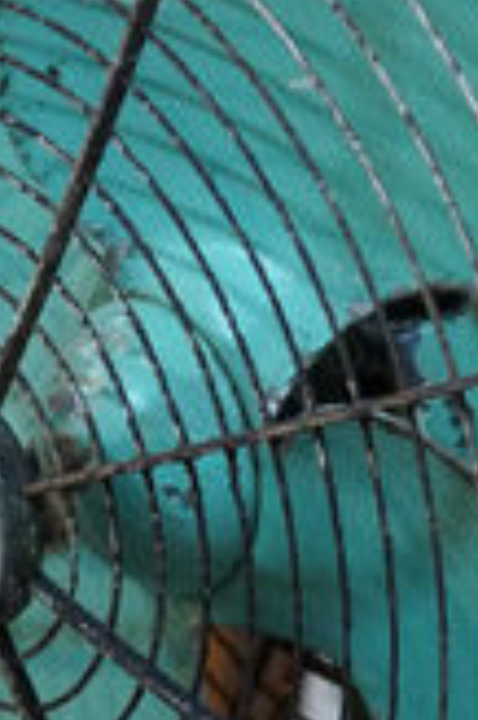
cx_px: 230
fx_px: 3073
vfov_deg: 13.3
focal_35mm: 154
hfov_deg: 8.9
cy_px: 167
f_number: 3.5
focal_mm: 30
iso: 3200
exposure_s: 1/100
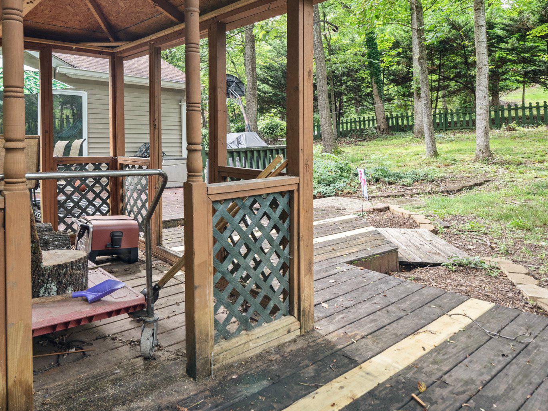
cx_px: 202
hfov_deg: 72.6
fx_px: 364
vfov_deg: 58.1
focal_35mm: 23
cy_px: 153
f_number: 8
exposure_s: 1/50
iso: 640
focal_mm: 16
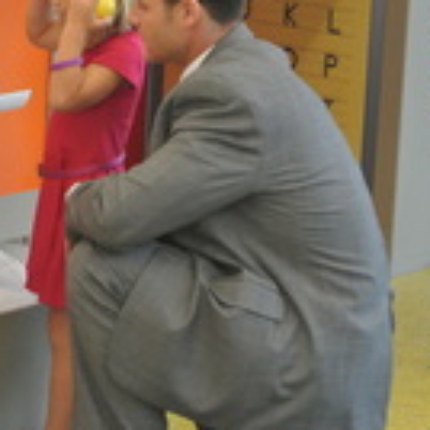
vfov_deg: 9.6
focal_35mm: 182
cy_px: 162
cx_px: -40
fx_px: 2558
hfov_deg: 9.5
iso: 800
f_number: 5.6
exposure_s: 1/60
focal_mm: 26.7
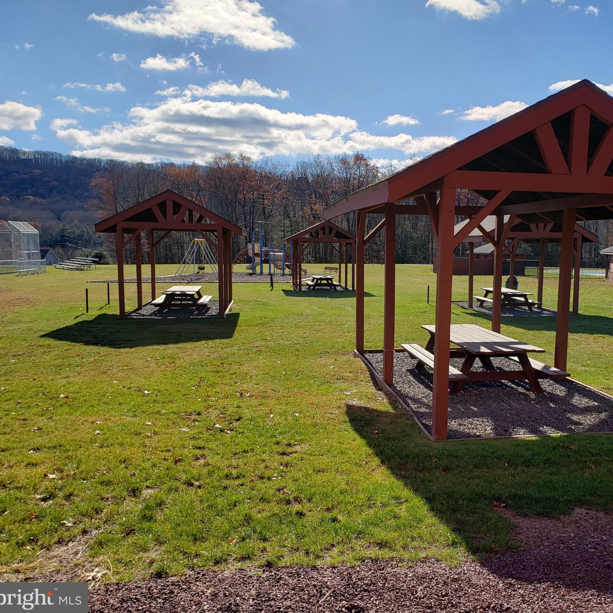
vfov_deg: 52.5
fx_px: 621
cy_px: 305
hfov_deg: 51.7
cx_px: 401
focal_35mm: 31
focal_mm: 4.3
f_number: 2.4
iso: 50
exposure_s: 1/1580
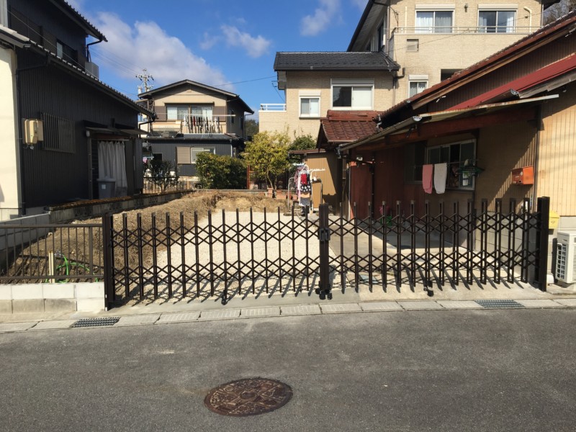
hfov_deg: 61.7
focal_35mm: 29
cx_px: 288
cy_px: 216
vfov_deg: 48.2
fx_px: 483
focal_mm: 4.15
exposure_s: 1/1972
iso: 25
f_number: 2.2
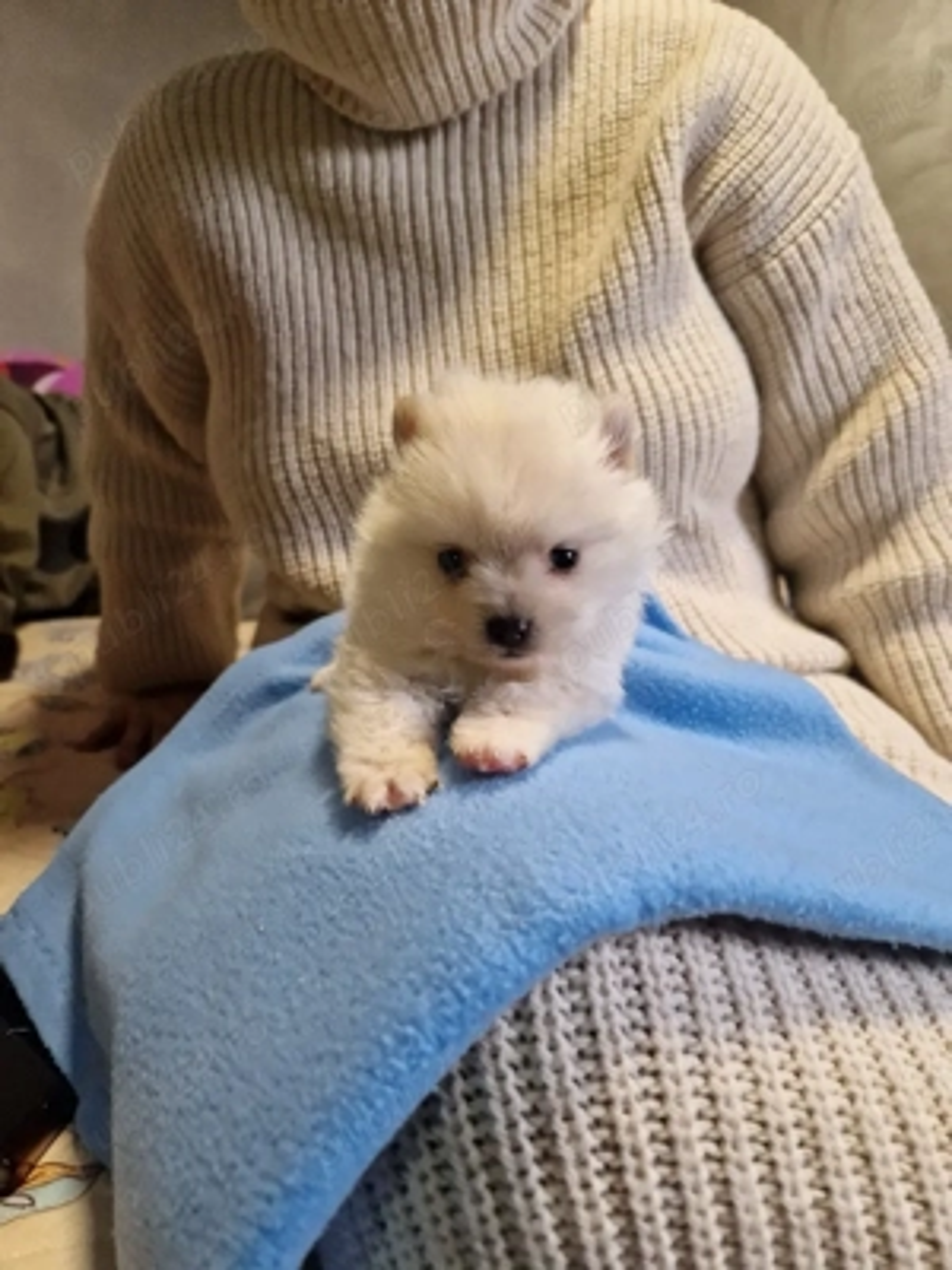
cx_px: 476
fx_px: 843
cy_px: 635
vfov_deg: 73.9
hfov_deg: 58.9
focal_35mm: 23
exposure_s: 1/100
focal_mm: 5.4
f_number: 1.8
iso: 250
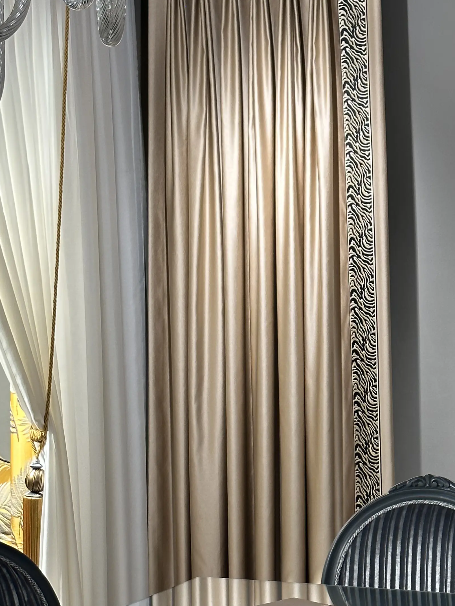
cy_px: 319
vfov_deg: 21.8
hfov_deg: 16.3
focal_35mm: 90
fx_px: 1577
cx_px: 387
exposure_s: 1/100
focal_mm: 6.86
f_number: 1.78
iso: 80
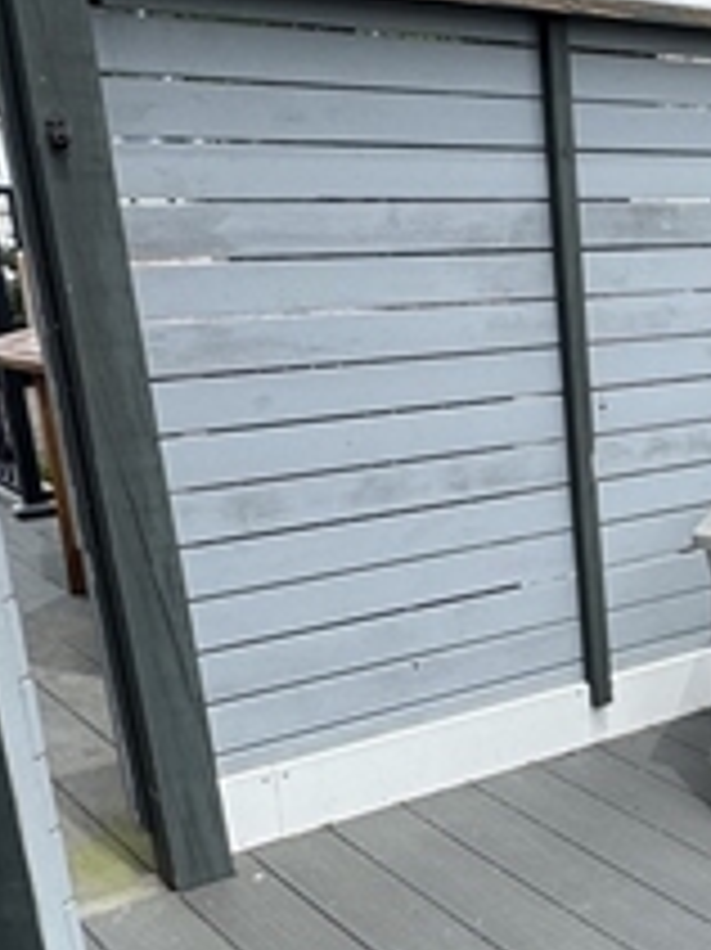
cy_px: 567
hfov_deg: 23.2
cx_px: 1058
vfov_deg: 37.4
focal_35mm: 51
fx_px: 1398
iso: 40
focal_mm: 2.22
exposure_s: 1/727
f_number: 2.2
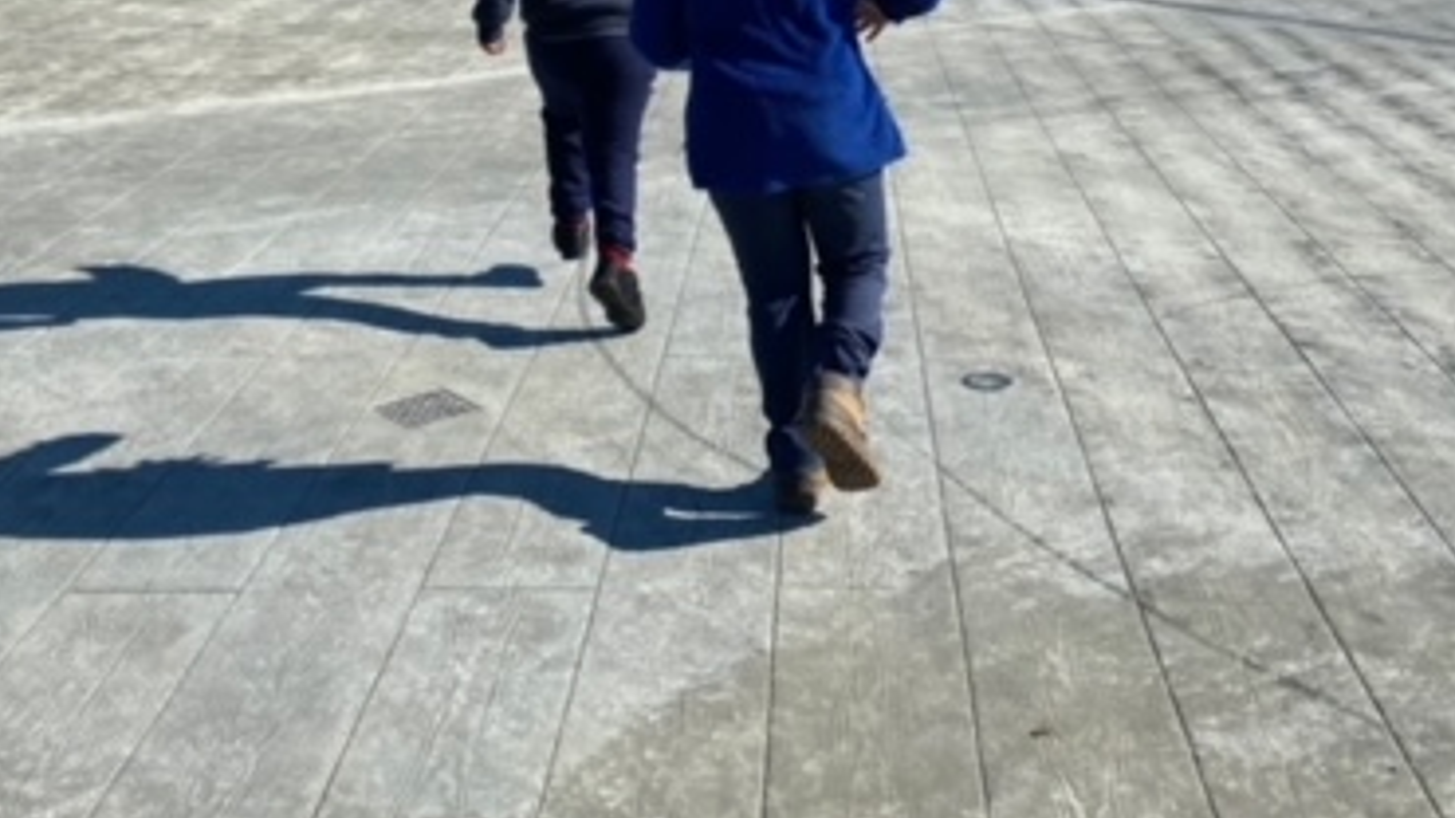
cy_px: -83
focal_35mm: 49
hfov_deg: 42.1
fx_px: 1890
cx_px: 771
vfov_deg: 23.0
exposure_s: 1/3846
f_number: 1.8
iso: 32
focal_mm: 4.25
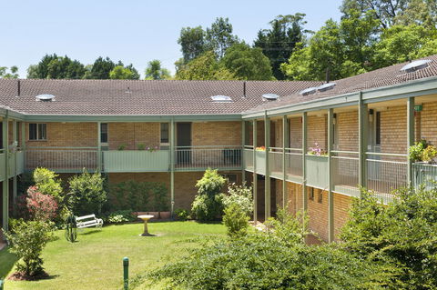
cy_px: 145
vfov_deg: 21.9
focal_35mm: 62
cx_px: 218
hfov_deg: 32.4
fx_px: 752
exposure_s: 1/25
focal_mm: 62
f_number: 13
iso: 100
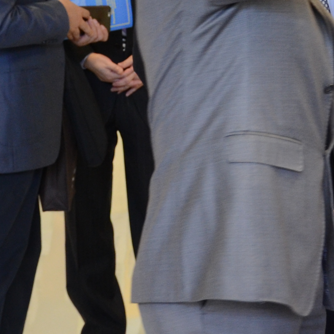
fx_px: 1441
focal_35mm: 132
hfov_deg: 13.2
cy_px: -50
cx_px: 181
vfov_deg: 12.9
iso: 800
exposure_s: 1/60
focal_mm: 22
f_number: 4
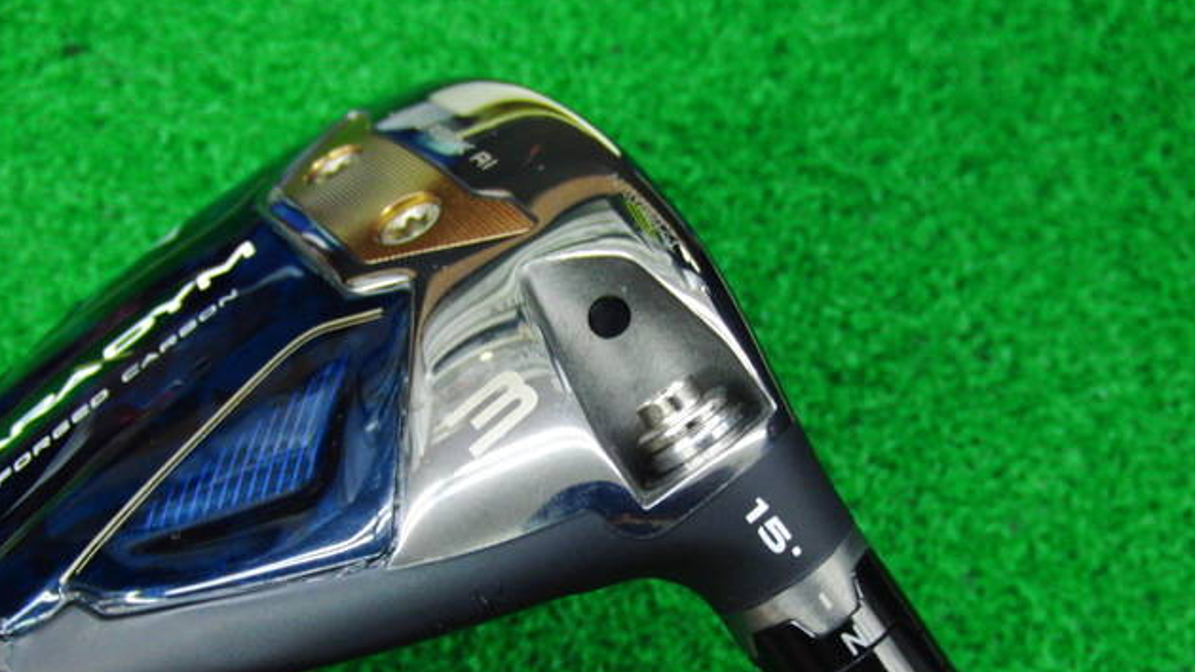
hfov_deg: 49.4
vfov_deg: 28.8
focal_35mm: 41
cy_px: 448
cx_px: 591
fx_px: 1299
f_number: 3.6
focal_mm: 6.42
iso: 400
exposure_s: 1/25
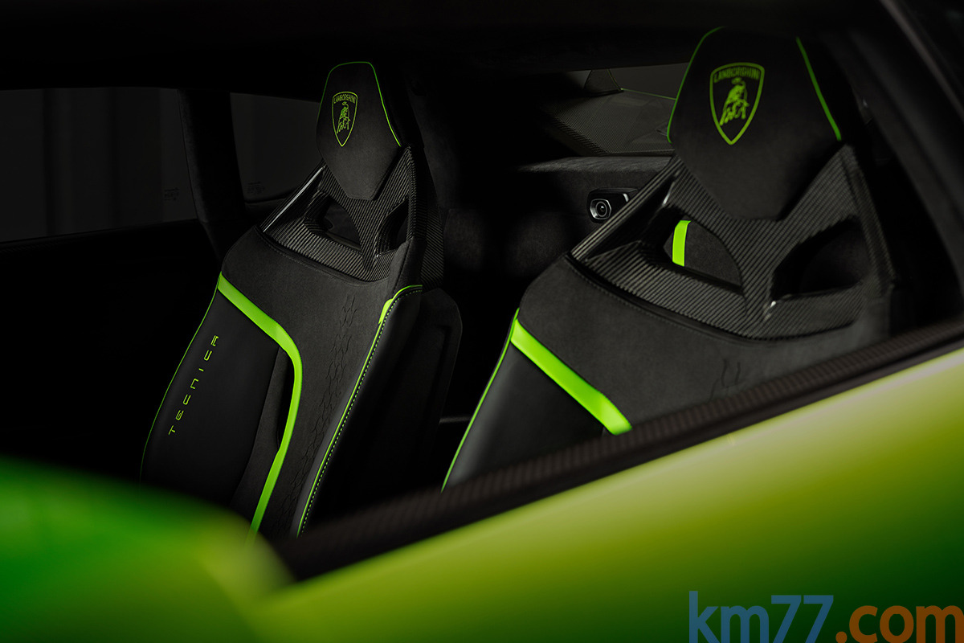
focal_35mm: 50
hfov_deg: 39.6
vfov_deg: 27.0
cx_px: 482
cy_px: 322
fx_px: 1339
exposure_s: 1/80
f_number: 4
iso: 100
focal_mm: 50
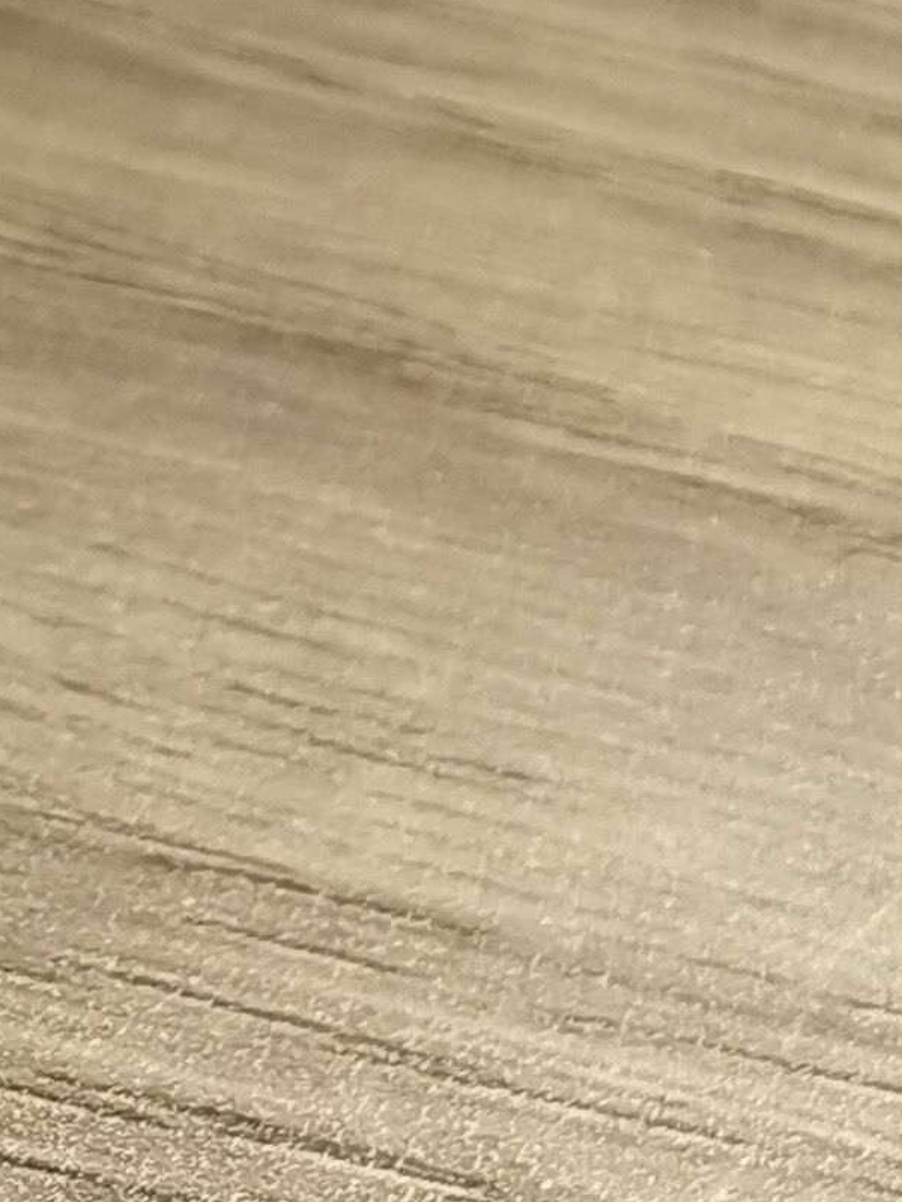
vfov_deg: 13.1
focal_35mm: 135
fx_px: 4690
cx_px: 2165
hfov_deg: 9.7
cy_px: -1029
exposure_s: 1/100
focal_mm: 4.75
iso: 160
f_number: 1.8
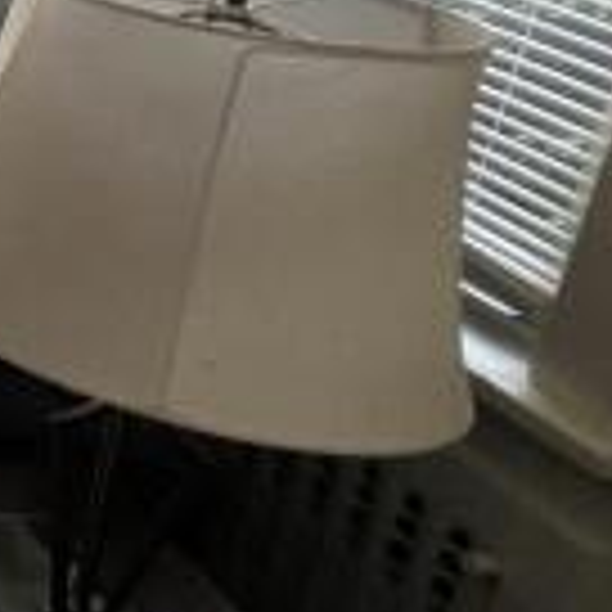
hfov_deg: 13.9
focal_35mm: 61
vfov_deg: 26.2
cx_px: -972
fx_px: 1220
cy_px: -45
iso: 32
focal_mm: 1.57
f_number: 1.8
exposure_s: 1/144
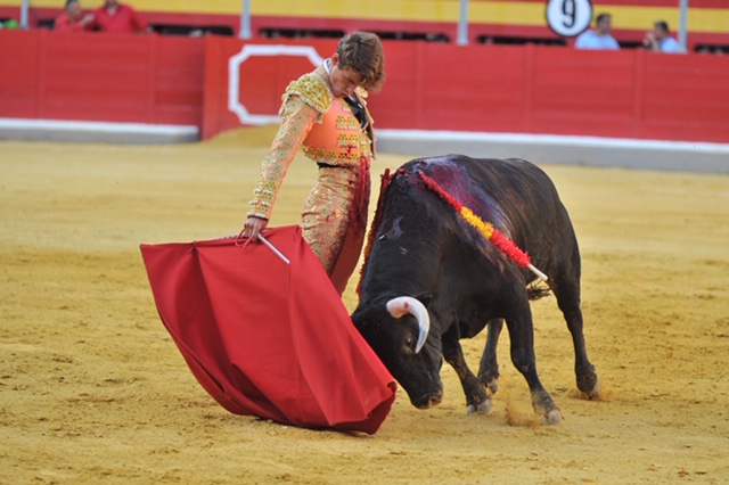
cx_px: 364
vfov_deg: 6.8
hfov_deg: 10.2
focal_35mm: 202
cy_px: 242
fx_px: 4098
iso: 640
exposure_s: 1/1000
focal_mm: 135
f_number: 2.8
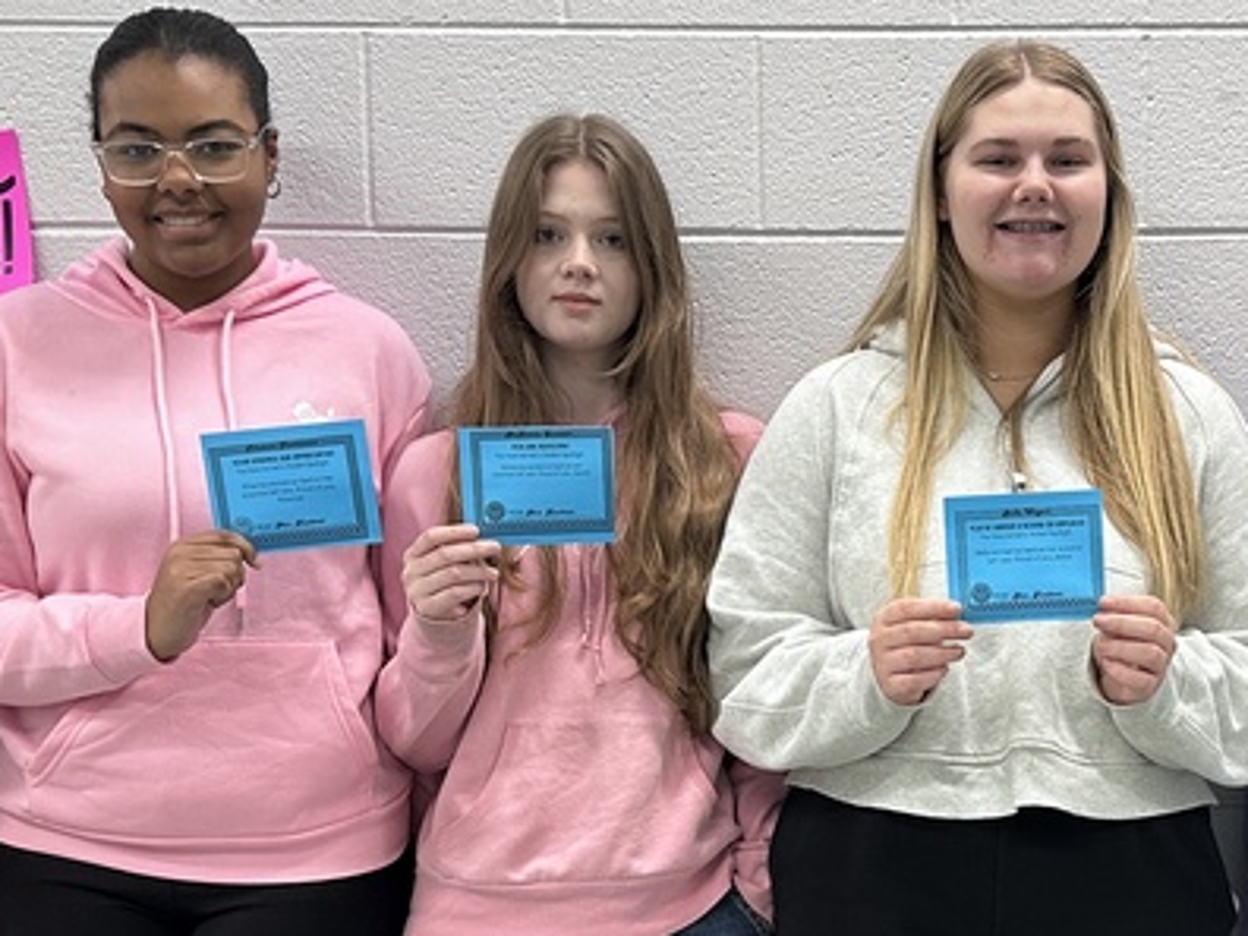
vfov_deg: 23.2
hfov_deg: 30.8
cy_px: 797
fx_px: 2235
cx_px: 882
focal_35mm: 62
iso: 200
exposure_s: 1/75
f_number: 1.78
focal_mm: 6.86
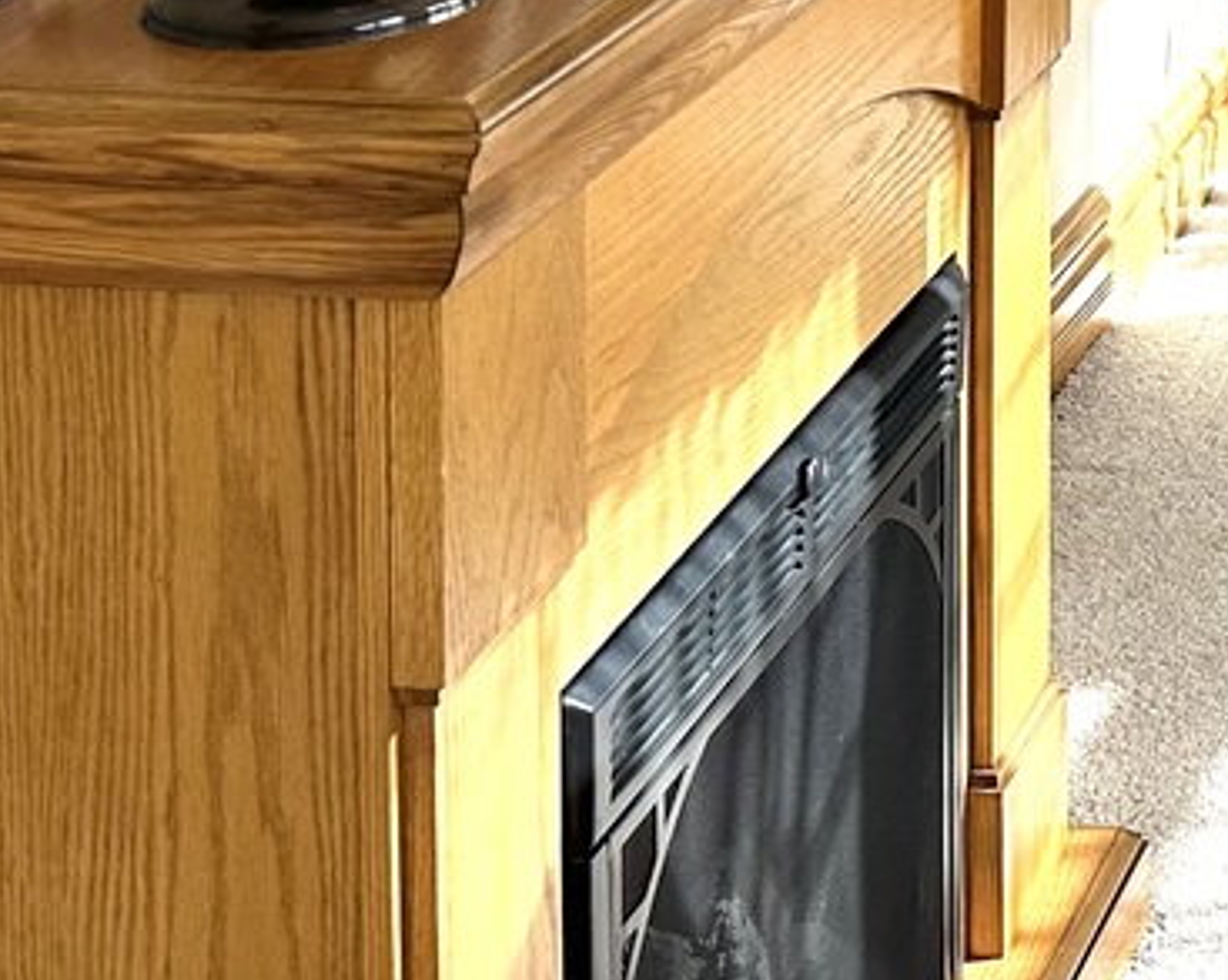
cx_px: 1967
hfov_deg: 18.0
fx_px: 3341
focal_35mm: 92
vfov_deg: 14.7
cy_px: -769
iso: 80
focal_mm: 6.86
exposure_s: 1/426
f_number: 1.78
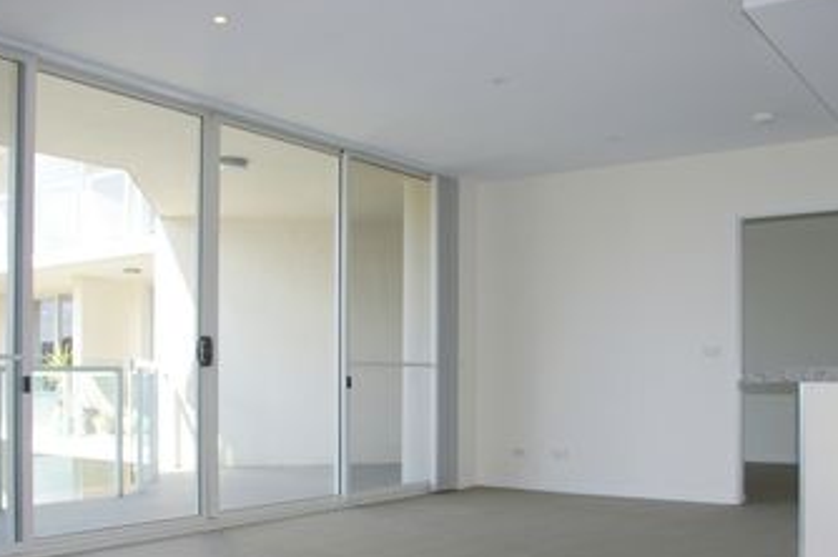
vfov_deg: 34.7
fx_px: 884
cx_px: 432
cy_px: 365
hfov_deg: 50.7
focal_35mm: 38
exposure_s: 1/180
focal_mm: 18
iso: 200
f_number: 5.6
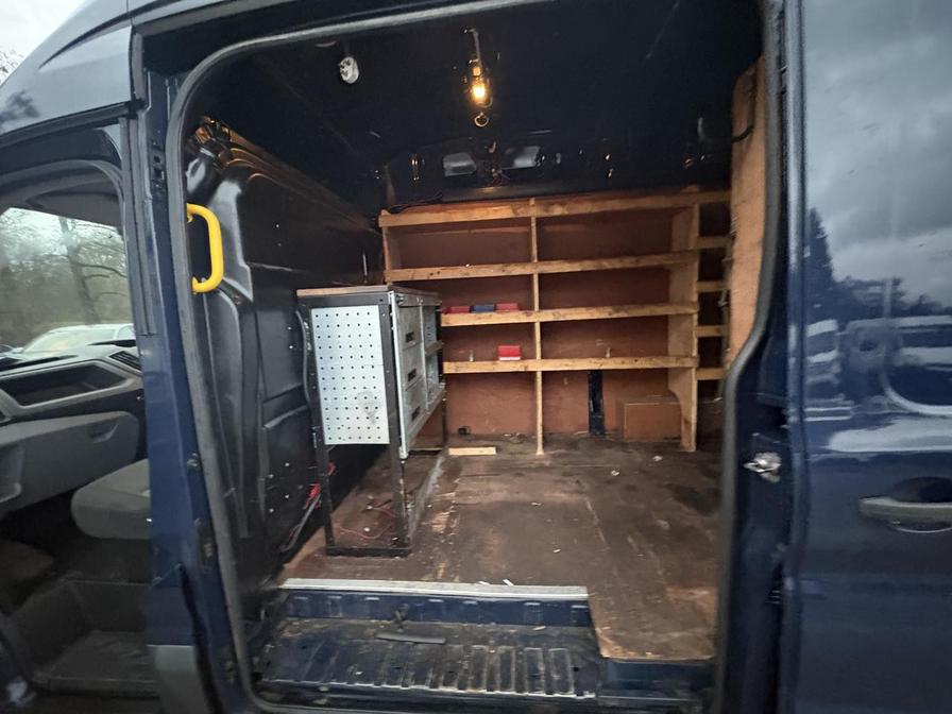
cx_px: 476
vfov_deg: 85.7
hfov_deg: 102.1
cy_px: 357
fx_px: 385
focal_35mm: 14
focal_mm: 2.22
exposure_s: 1/30
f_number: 2.2
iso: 1250
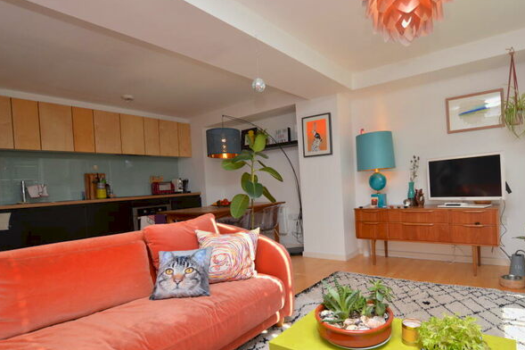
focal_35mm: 20
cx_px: 304
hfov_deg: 84.5
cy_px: 195
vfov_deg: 62.7
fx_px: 286
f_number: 5.6
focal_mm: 11
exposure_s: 1/125
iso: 400
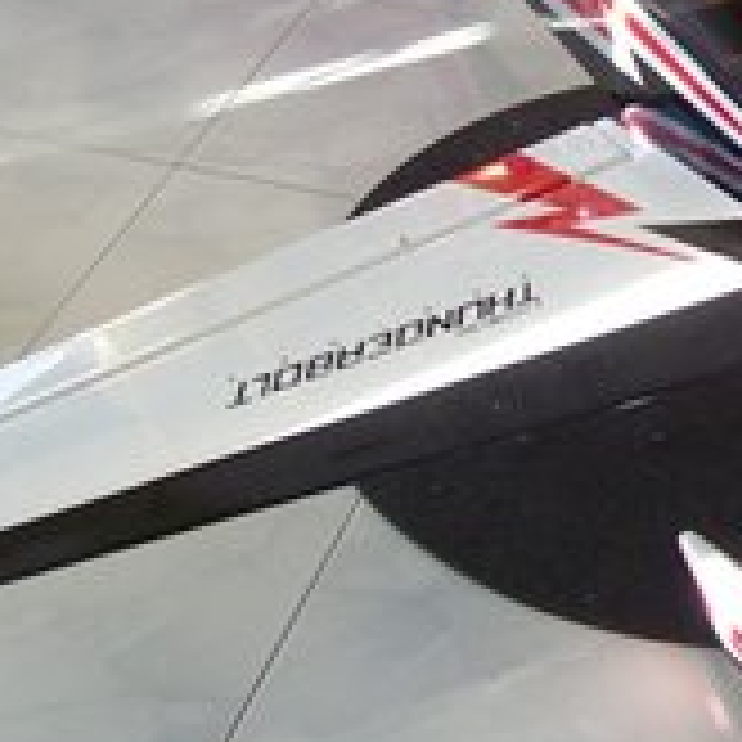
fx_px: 1867
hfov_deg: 21.8
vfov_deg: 22.4
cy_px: 256
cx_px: 706
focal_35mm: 77
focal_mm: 5.85
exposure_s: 1/40
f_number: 2.8
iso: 64
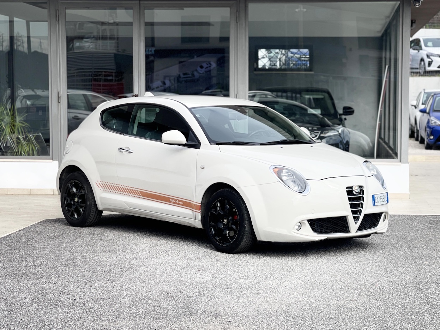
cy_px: 165
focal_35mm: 64
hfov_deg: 30.3
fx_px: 813
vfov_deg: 22.9
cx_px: 220
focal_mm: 7.5
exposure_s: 1/1074
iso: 32
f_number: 2.2
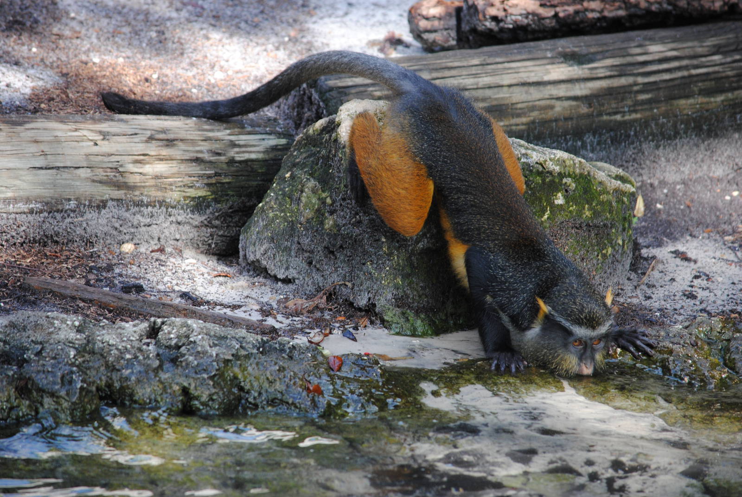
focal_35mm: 292
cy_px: 248
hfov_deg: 7.0
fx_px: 6036
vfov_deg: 4.7
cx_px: 371
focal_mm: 195
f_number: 5
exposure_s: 1/320
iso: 400
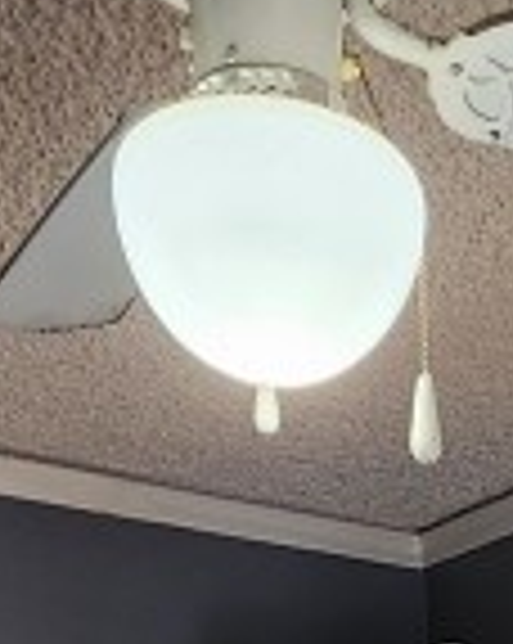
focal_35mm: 91
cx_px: 518
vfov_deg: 13.4
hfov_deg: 16.5
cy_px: 1657
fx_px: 1731
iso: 64
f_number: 2.2
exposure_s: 1/60
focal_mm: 2.2
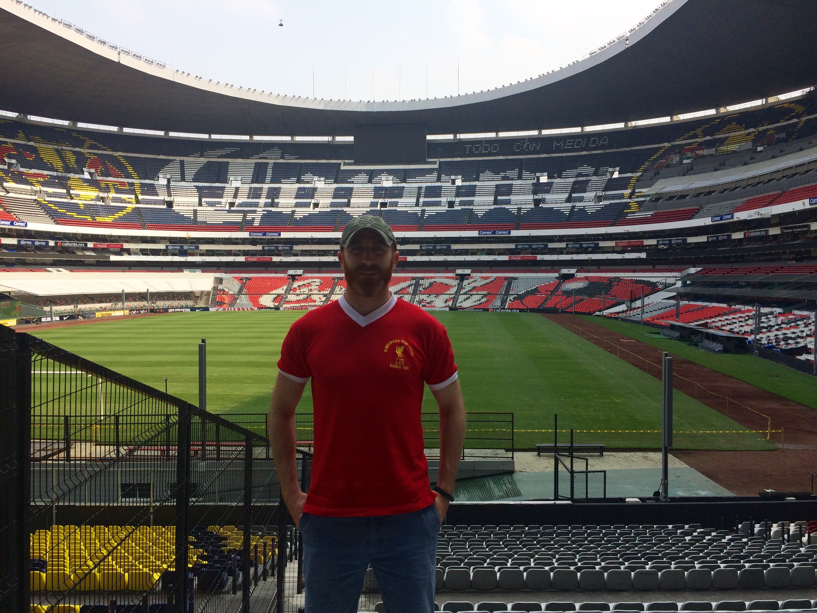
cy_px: 306
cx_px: 408
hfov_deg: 61.7
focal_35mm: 29
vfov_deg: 48.2
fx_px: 684
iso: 32
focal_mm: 4.15
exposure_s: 1/1325
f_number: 2.2
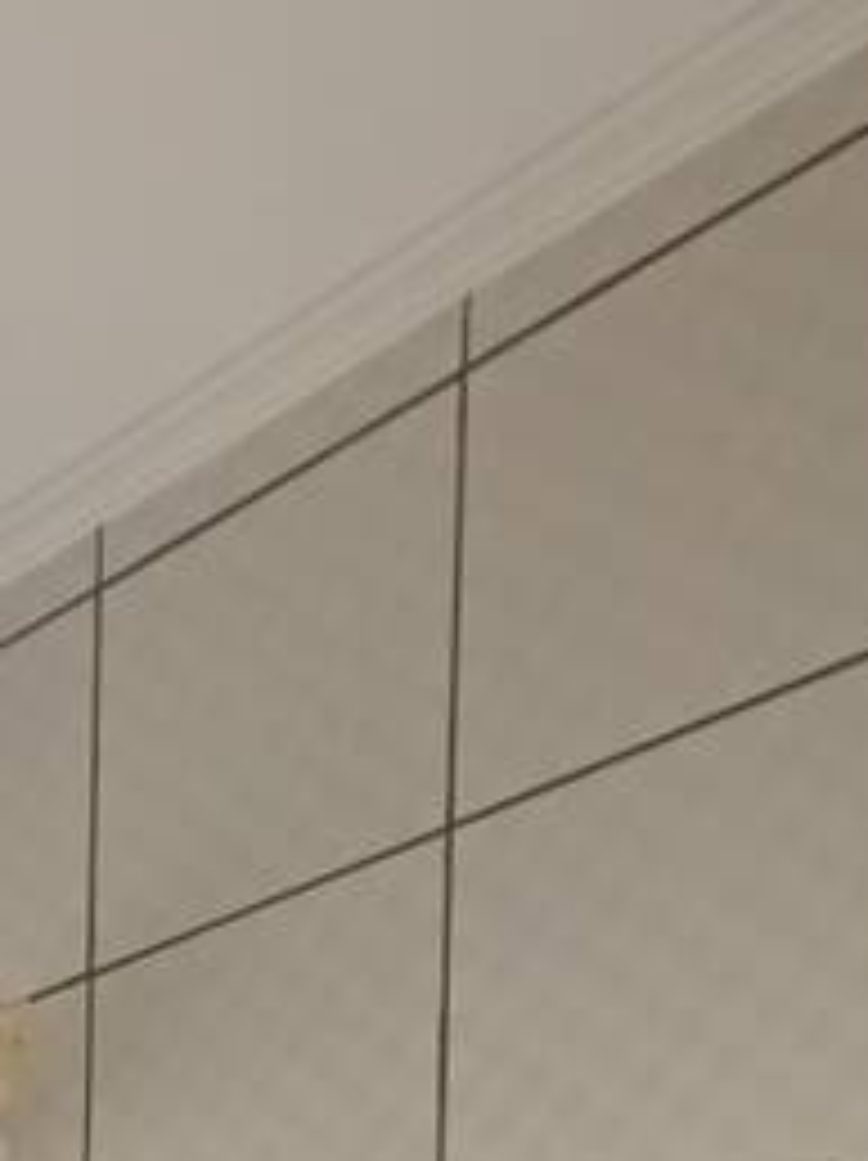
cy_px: 1962
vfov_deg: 21.5
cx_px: -697
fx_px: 2244
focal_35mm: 67
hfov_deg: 17.6
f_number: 2.2
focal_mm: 1.65
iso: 320
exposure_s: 1/60
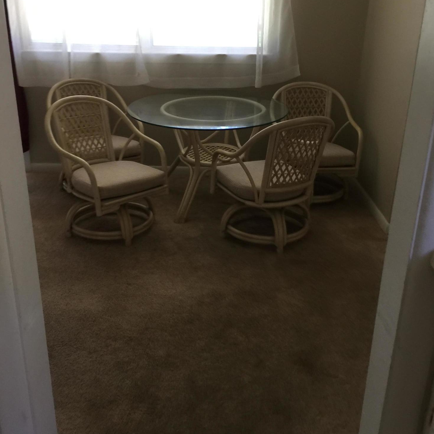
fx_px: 496
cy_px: 202
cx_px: 217
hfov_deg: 47.2
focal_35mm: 35
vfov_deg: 47.2
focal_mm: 4.15
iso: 40
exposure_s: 1/15
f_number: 2.2
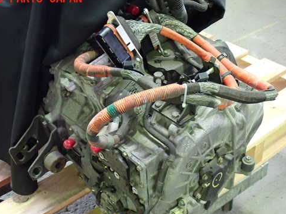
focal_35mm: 55
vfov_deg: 26.5
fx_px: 454
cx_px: 153
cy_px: 125
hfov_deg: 34.9
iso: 800
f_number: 2.9
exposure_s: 1/25
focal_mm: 7.84
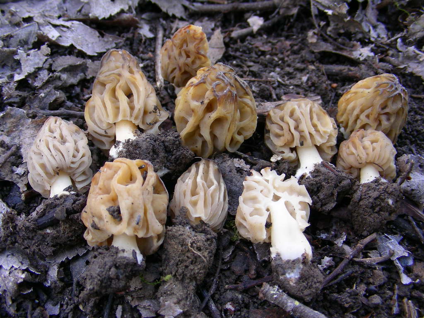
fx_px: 465
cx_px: 212
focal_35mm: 38
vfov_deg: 37.7
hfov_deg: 49.0
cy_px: 159
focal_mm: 6.3
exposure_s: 1/23.6
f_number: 3.5
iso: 50
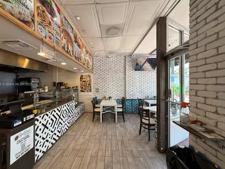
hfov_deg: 98.0
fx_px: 98
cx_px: 105
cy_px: 84
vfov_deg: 81.8
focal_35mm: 15
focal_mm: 2.22
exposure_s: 1/99
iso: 64
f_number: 2.2
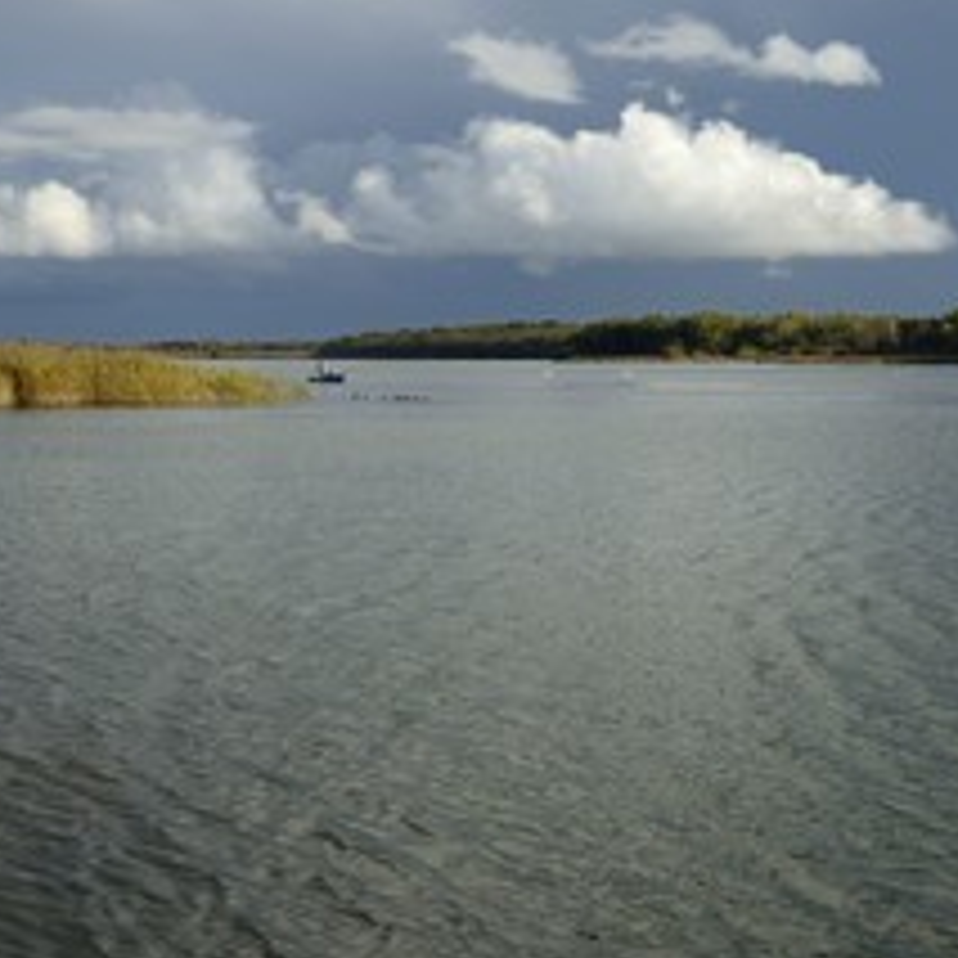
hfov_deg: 28.8
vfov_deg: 30.0
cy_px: 382
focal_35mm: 57
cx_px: 81
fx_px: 1785
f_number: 13
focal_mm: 34
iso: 200
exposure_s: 1/250
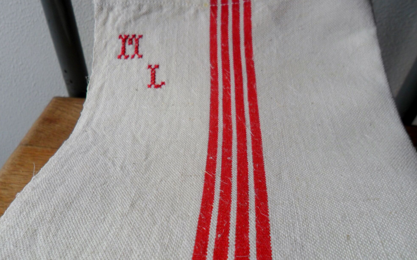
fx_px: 330
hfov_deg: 64.6
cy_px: 123
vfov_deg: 43.1
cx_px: 207
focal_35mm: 29
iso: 80
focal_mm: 4.9
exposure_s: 1/125
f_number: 3.5
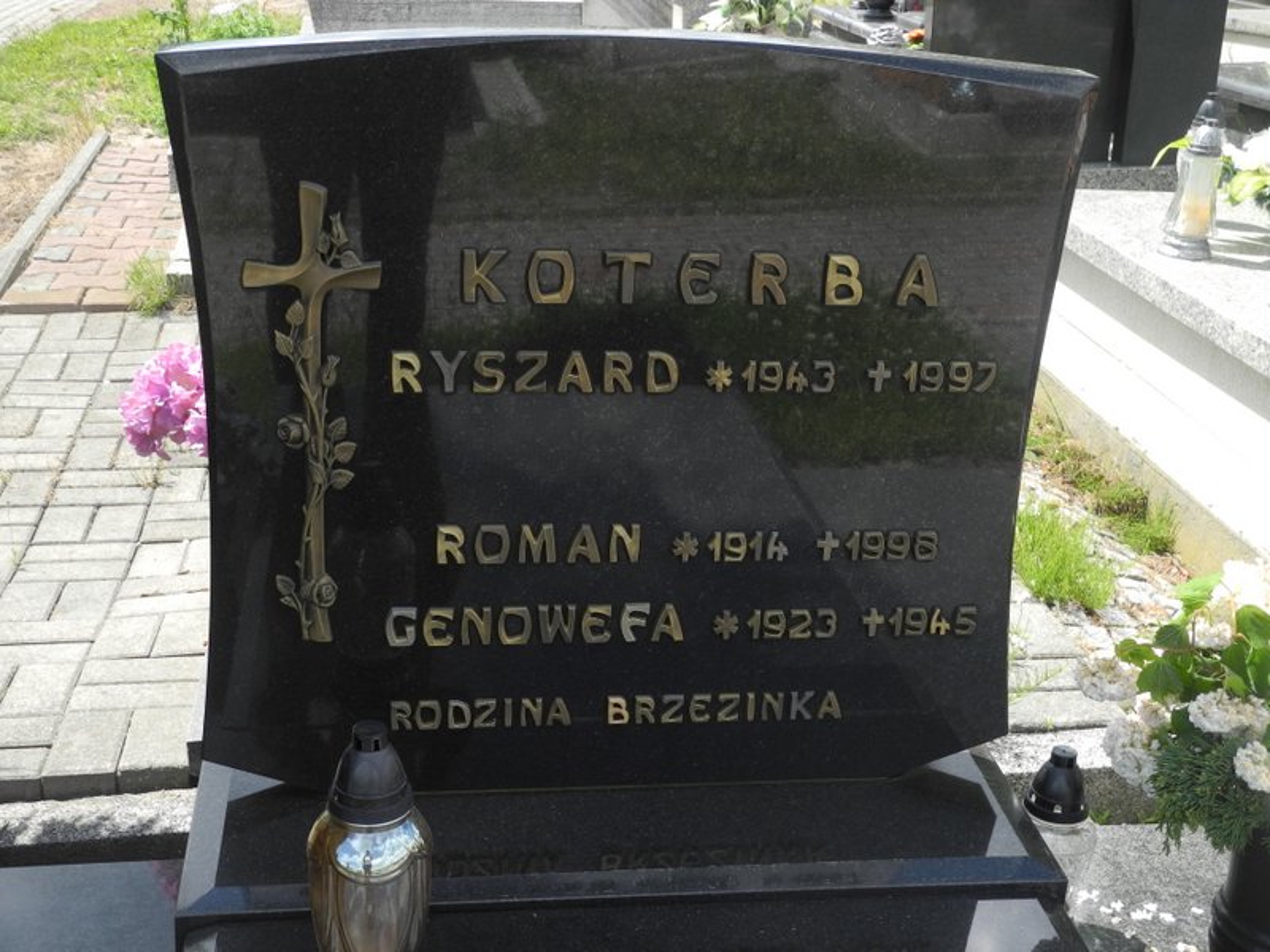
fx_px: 1834
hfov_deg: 38.2
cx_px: 635
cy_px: 476
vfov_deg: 29.1
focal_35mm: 50
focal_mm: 10.7
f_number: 3.5
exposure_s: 1/400
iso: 100
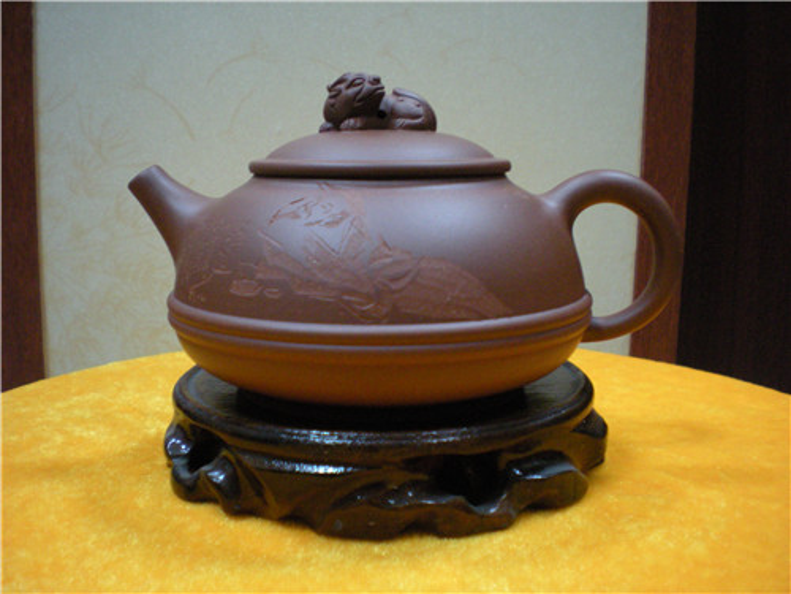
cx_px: 396
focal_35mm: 38
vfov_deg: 37.7
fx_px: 868
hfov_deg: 49.0
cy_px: 297
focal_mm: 6.3
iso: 389
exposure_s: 1/8
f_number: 3.1
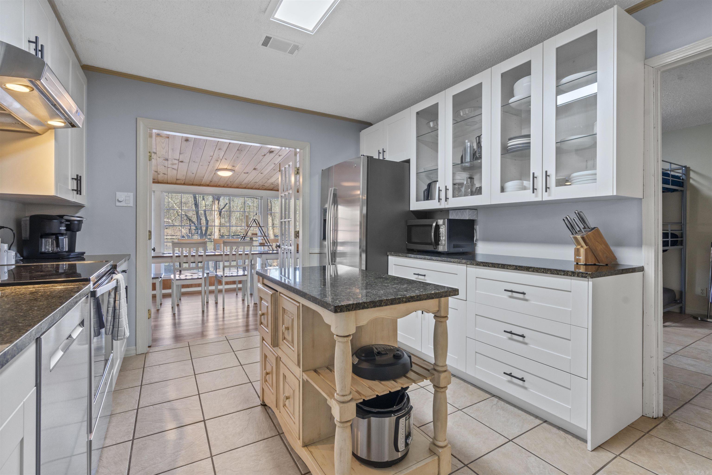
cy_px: 238
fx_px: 316
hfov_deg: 96.7
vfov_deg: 73.7
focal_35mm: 16
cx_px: 356
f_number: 8
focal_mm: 16
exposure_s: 1/8
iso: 640
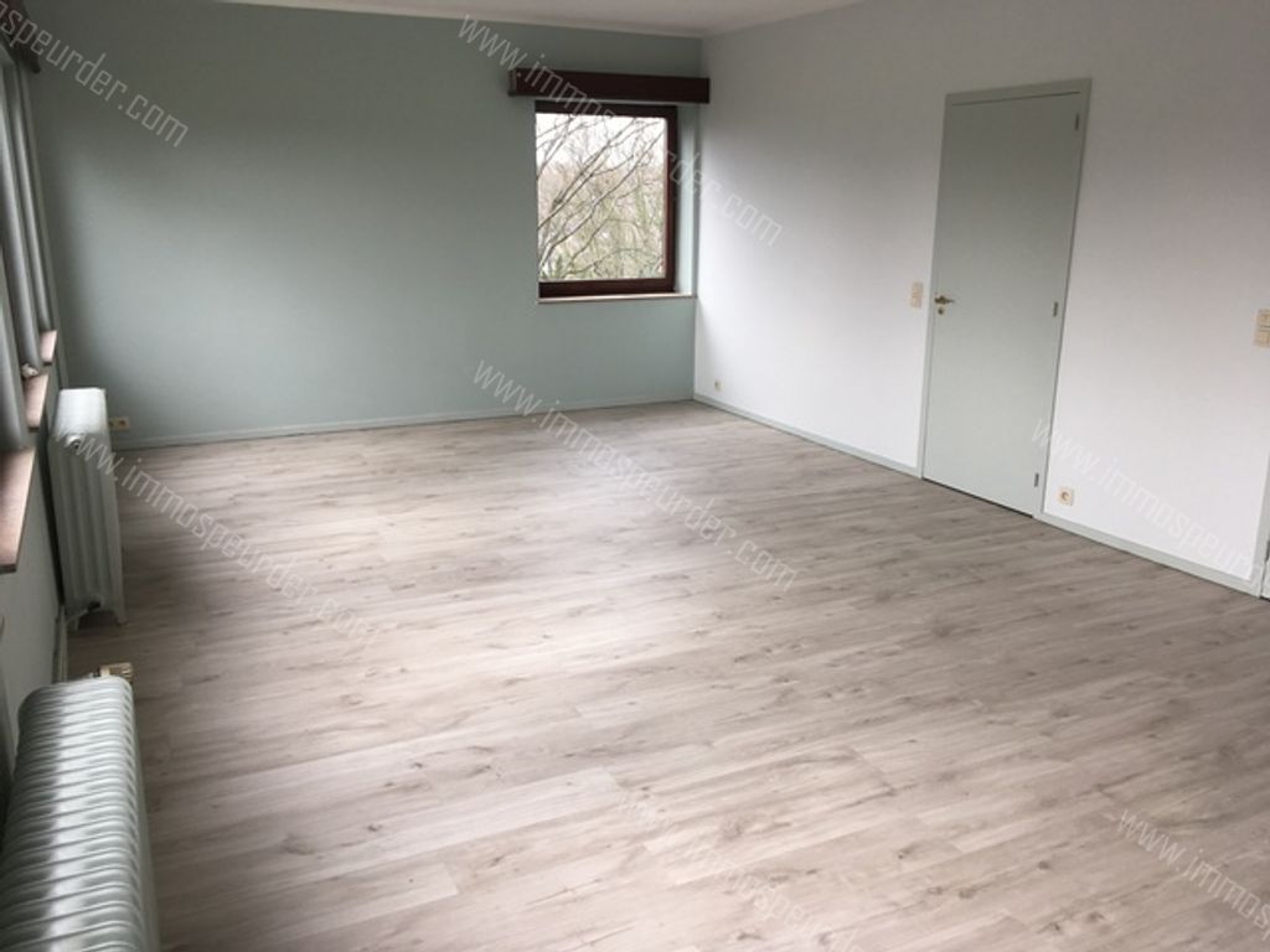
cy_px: 476
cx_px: 635
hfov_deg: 61.7
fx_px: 1064
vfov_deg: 48.2
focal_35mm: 29
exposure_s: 1/125
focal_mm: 4.15
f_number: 2.2
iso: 25
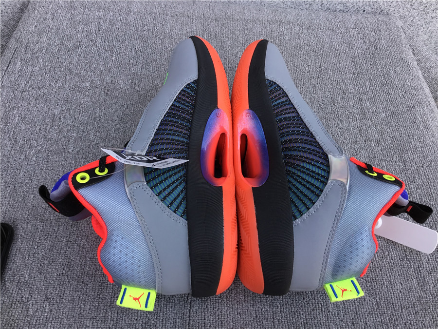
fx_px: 392
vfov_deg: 45.4
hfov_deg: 58.4
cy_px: 164
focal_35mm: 31
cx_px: 219
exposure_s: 1/197
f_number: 2.4
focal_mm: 3.3
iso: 25
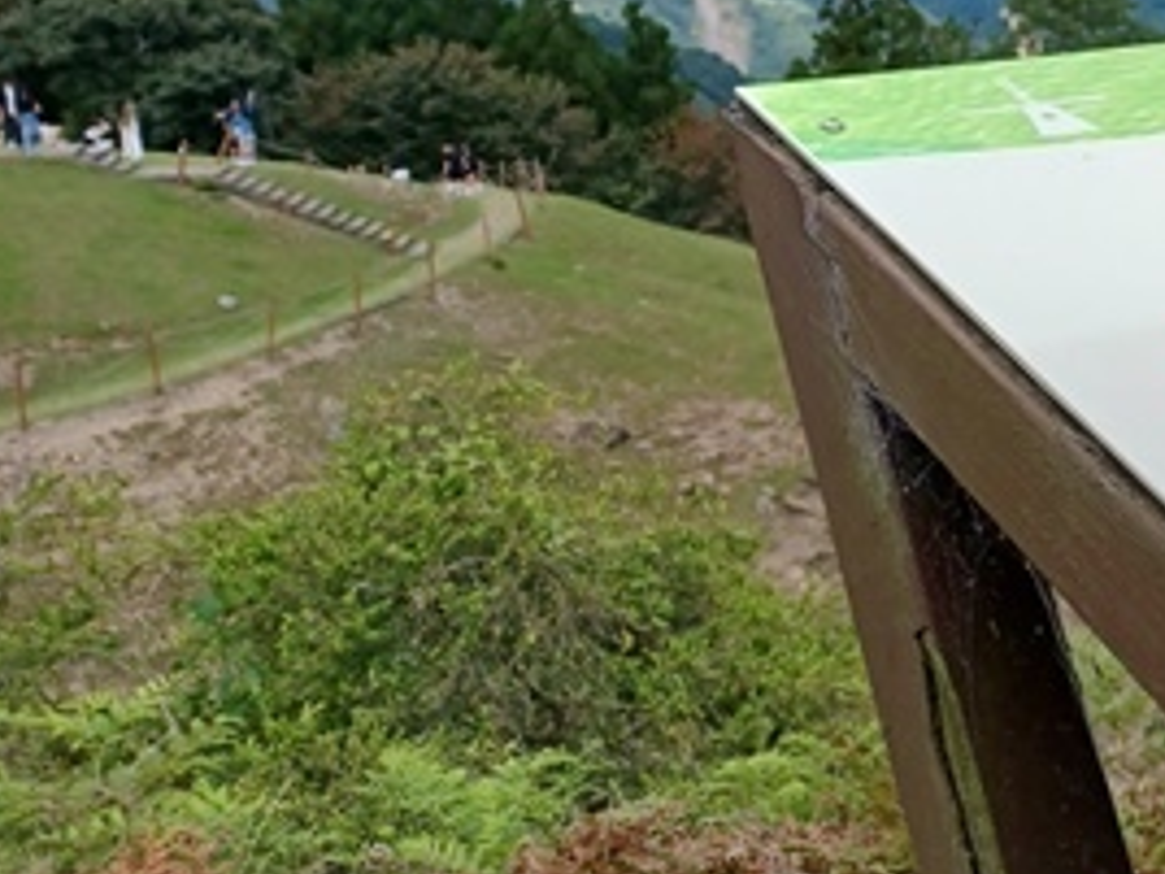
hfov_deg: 30.8
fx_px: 1885
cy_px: 109
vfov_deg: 25.4
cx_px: 1274
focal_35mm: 56
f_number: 1.8
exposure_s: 1/610
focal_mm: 4.6
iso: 32
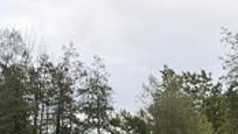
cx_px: 67
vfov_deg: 8.7
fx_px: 852
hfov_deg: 15.8
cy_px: 220
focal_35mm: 135
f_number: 1.78
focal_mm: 6.76
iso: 100
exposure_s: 1/875
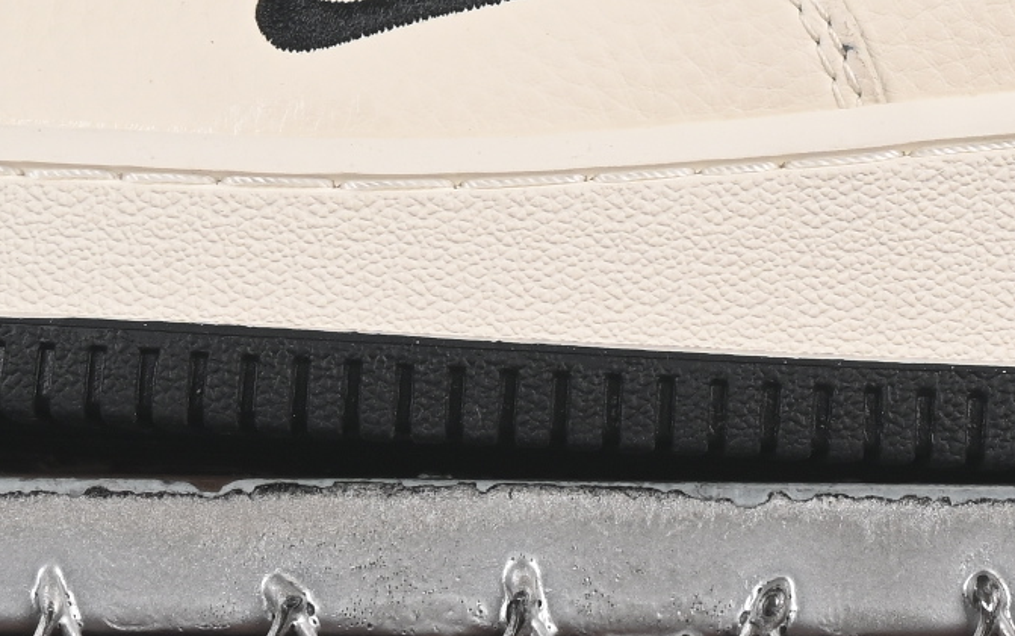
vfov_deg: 4.1
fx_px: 8773
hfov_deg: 6.6
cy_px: -389
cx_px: 820
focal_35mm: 317
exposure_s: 1/80
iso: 160
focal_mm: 50
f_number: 8
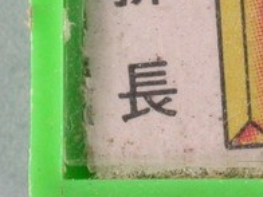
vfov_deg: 3.0
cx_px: 270
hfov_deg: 4.0
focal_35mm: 489
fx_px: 3715
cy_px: 68
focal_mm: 31.1
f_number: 6.4
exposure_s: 1/30
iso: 200
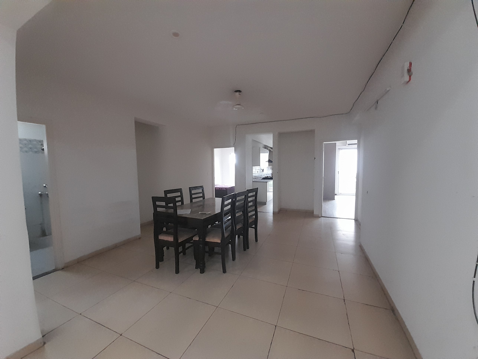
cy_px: 180
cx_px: 239
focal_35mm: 13
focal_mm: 1.13
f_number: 2.2
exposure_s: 1/25
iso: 320
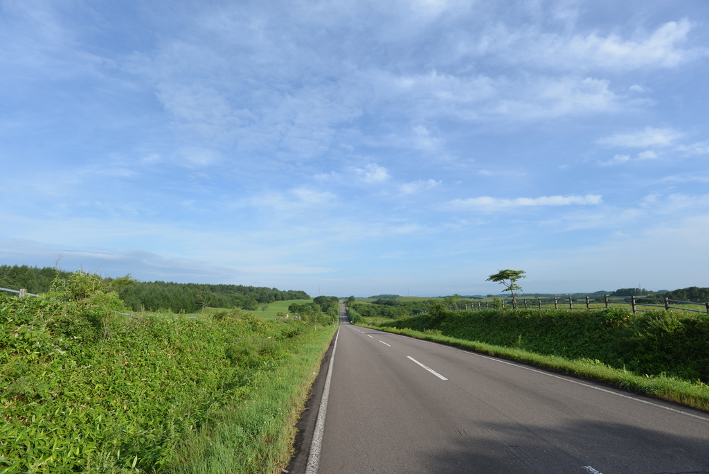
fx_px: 335
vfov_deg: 70.5
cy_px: 237
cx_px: 354
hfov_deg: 93.2
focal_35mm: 17
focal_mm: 17
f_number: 8
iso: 100
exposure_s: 1/180
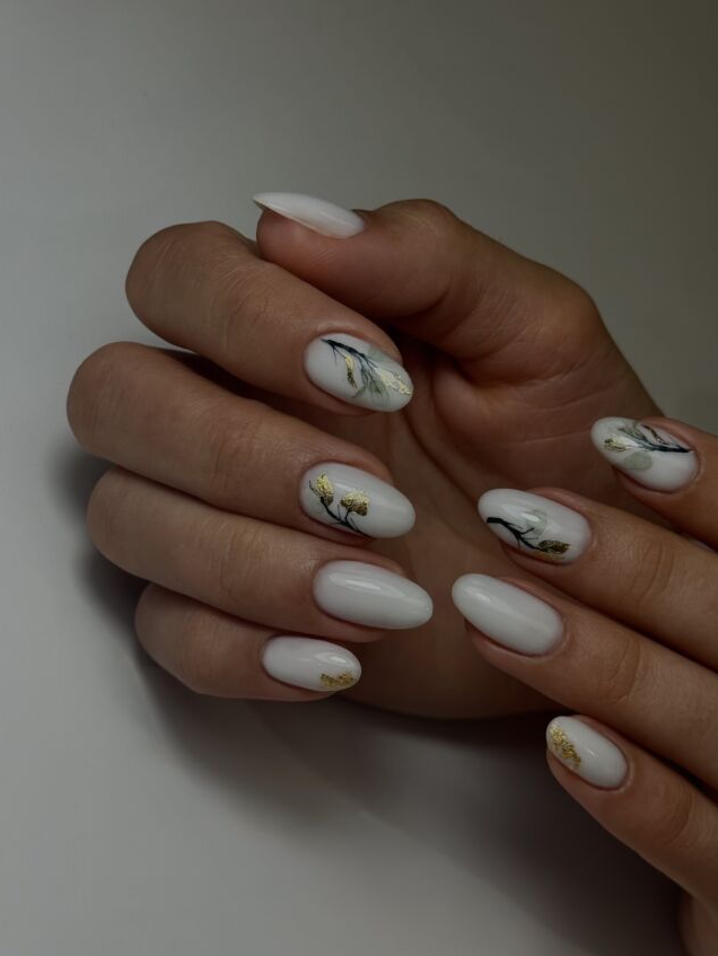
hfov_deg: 25.2
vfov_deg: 33.2
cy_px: 488
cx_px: 400
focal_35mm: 58
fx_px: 1603
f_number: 1.78
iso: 64
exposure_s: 1/669
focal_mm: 6.76
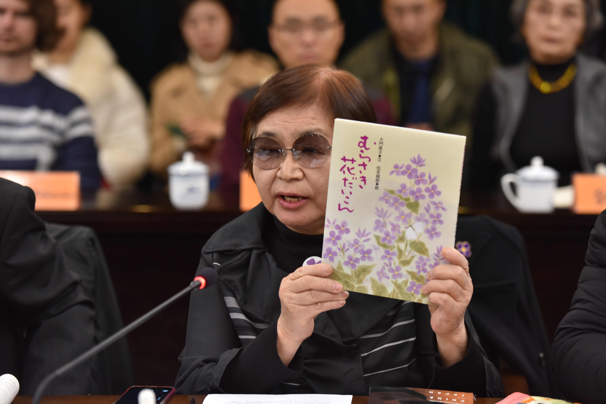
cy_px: 202
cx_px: 303
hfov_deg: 17.1
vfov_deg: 11.4
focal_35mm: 120
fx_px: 2021
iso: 1600
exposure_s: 1/60
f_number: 3.5
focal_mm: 120
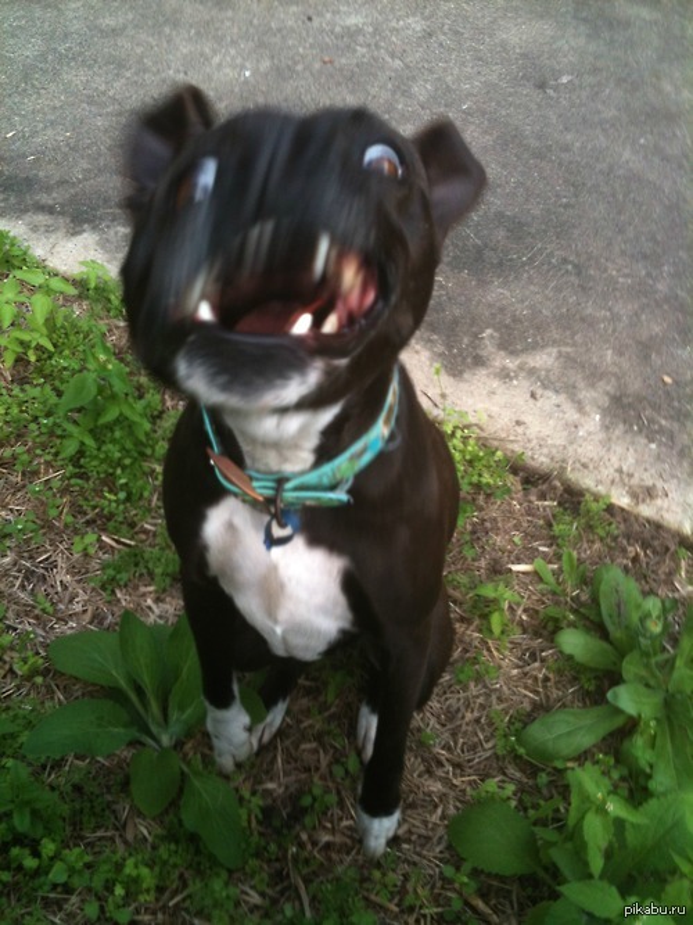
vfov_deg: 52.6
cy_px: 462
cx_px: 346
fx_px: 935
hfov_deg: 40.7
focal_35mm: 35
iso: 64
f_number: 2.8
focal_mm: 3.85
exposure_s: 1/151
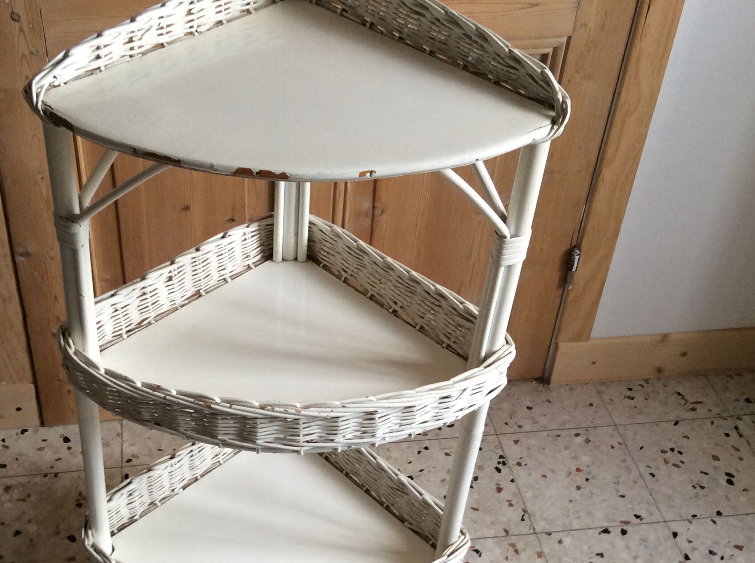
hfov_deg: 38.9
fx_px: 1067
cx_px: 314
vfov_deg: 29.5
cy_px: 334
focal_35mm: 49
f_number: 2.4
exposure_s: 1/25
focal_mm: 3.3
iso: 64
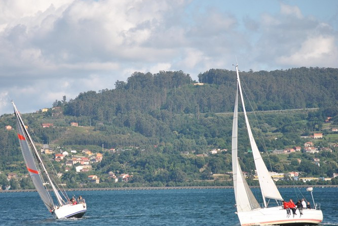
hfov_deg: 9.5
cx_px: 142
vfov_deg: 6.4
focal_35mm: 216
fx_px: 2031
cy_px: 118
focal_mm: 120
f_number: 5.6
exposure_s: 1/500
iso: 100
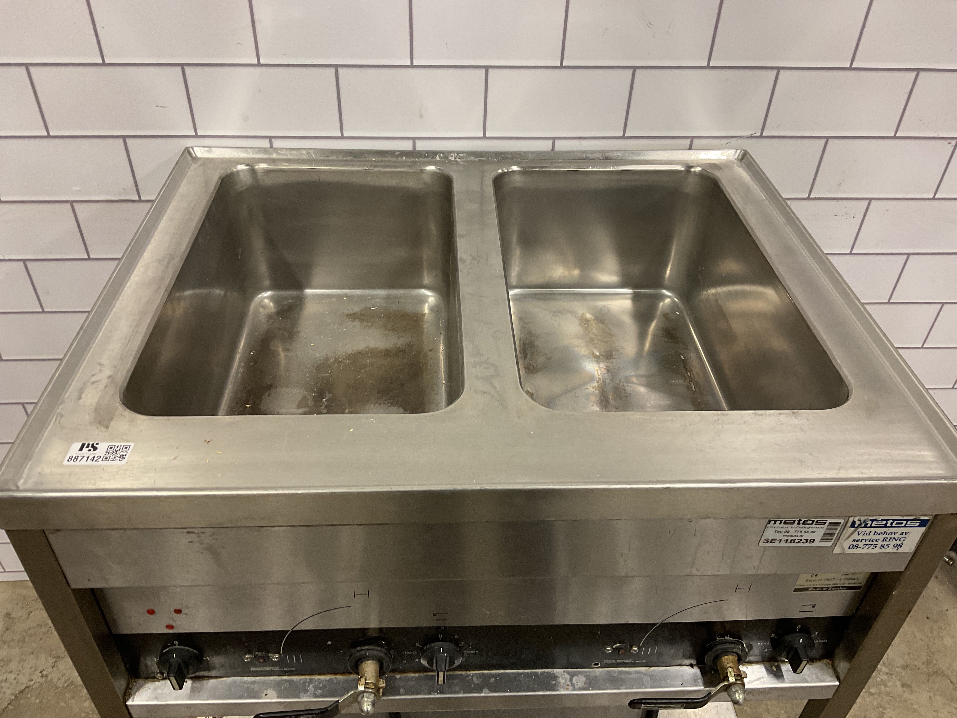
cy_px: 359
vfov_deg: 48.2
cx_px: 478
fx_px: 802
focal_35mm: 29
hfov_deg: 61.7
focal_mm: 3
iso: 80
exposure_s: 1/50
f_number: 1.8
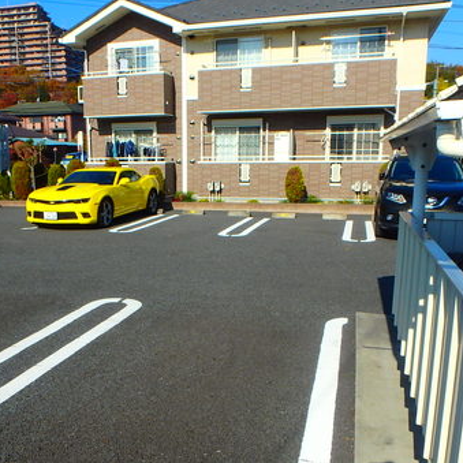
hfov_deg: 46.7
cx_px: 168
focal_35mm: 35
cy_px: 279
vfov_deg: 46.9
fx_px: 530
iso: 125
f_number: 6
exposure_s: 1/640
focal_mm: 3.7
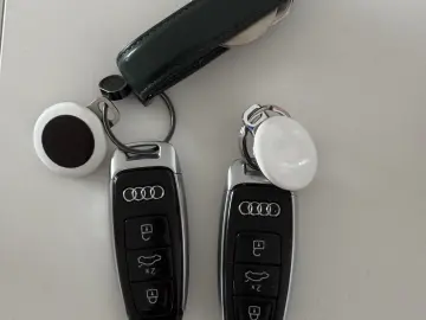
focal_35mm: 48
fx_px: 591
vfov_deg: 30.3
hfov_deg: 39.7
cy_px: 160
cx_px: 213
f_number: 1.78
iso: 400
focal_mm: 6.76
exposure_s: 1/40
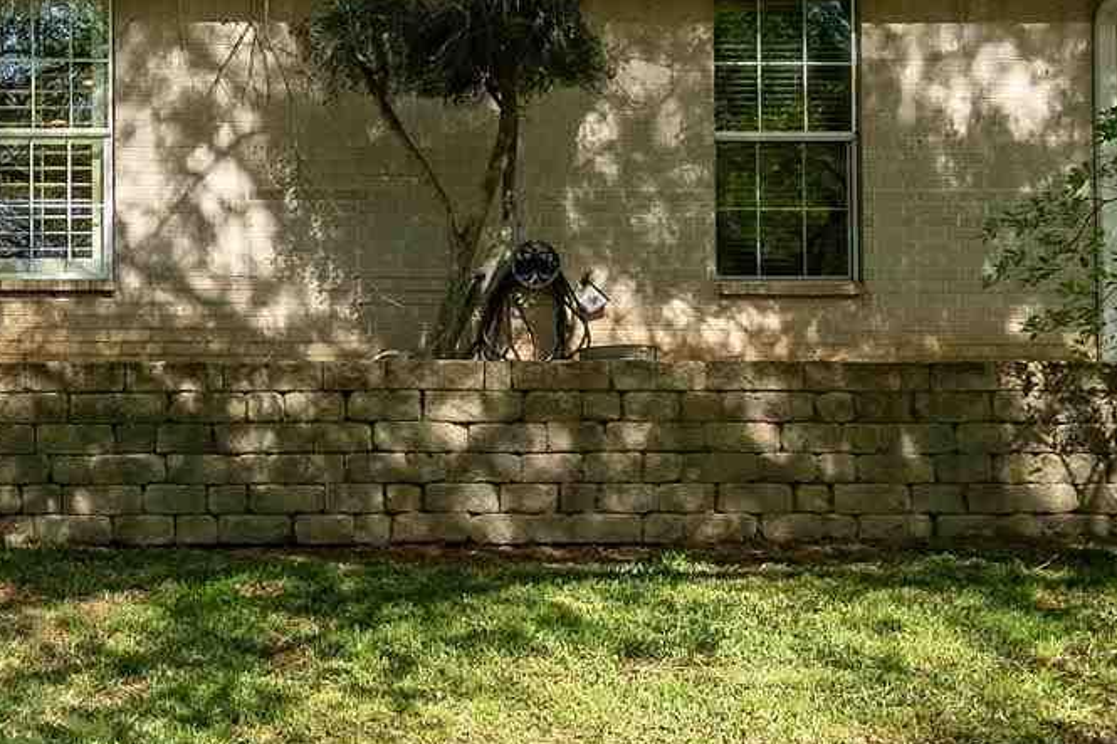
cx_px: -358
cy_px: 605
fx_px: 2450
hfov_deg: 22.7
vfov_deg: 17.1
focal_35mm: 79
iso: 800
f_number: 8
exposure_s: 1/2000
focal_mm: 21
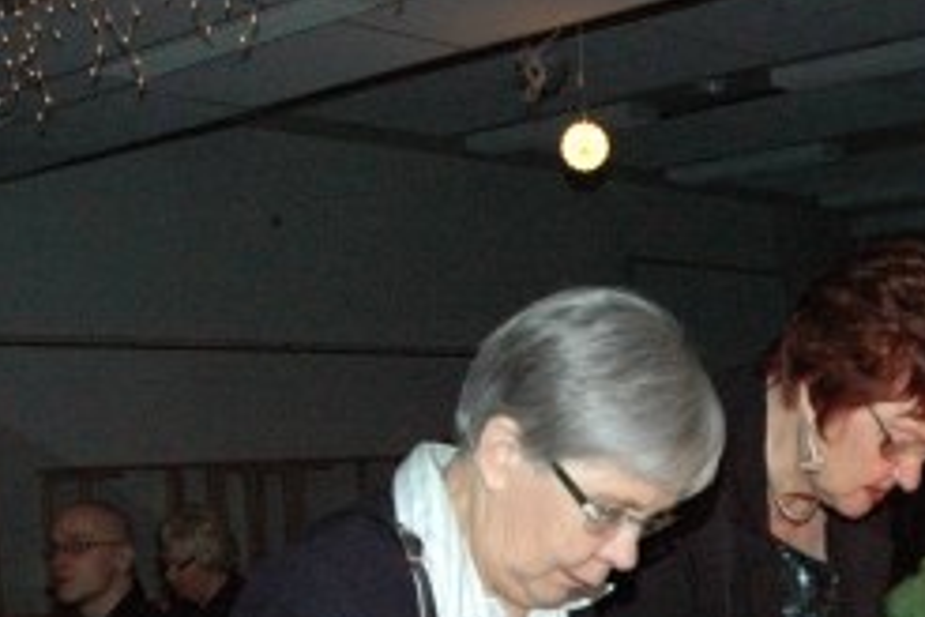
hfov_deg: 29.6
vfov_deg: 19.9
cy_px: 643
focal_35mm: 66
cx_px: 786
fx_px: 1696
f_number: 7.1
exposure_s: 1/60
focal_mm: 18
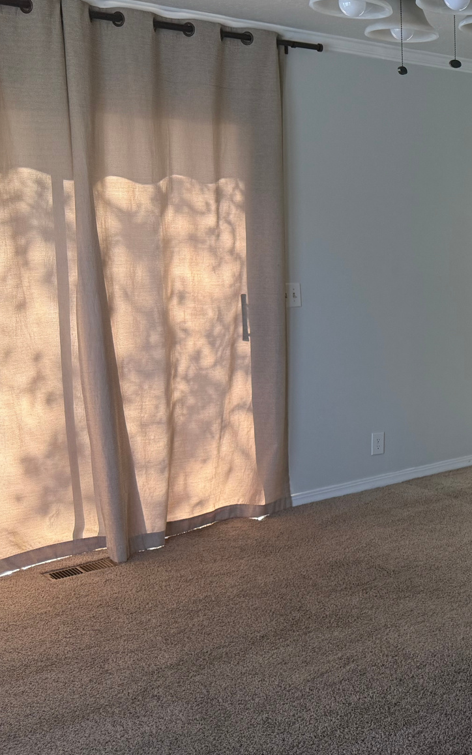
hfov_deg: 25.6
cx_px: 570
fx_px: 926
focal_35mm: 45
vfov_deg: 44.4
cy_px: 380
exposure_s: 1/121
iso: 160
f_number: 1.78
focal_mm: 6.76
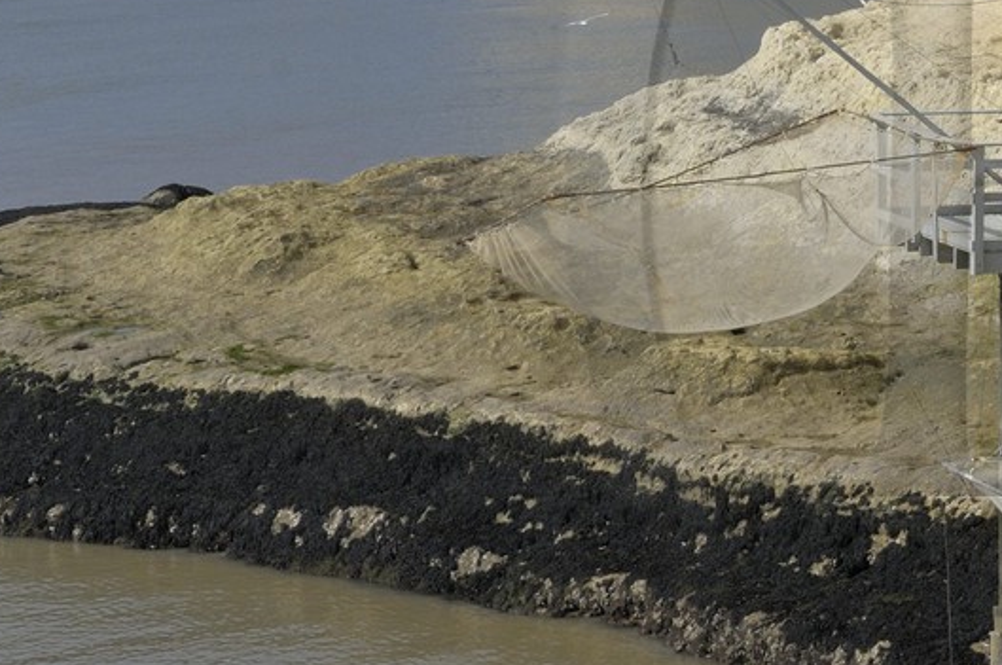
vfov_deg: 6.0
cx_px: 1335
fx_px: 6309
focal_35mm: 227
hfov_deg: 8.9
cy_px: 189
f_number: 13
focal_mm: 50
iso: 100
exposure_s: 1/160
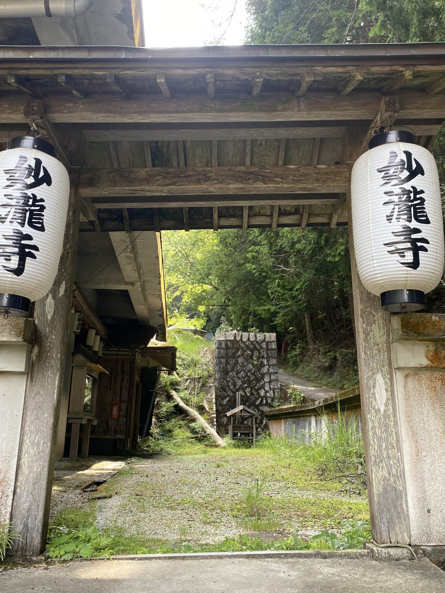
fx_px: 566
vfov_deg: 55.1
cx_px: 216
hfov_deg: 42.9
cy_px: 254
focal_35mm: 33
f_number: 1.8
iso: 32
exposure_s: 1/122
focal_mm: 4.25
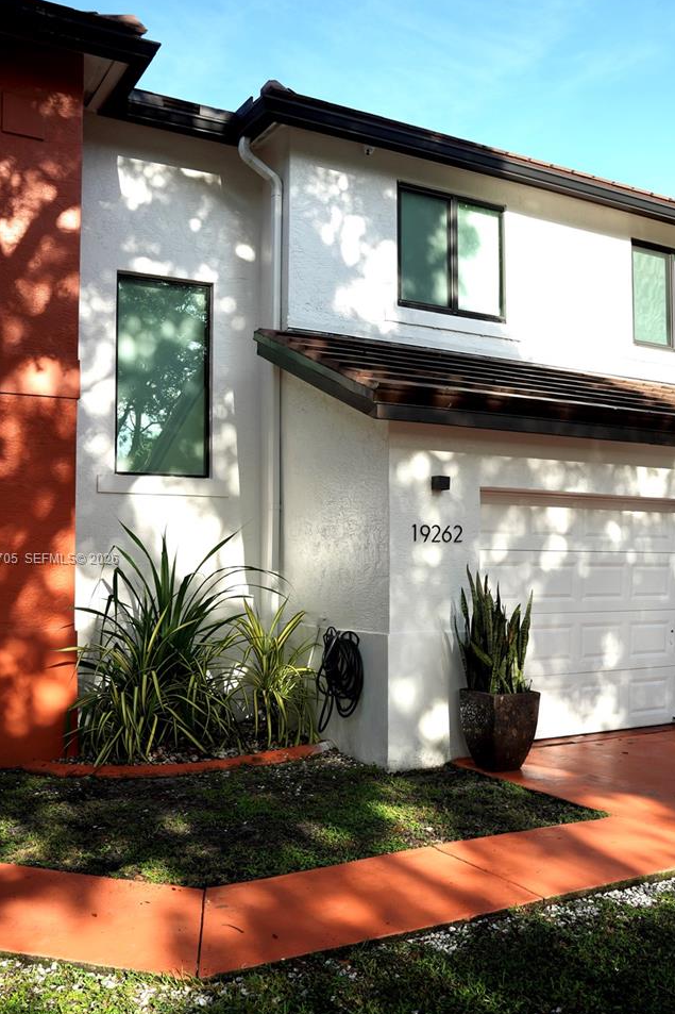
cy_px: 560
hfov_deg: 38.6
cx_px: 373
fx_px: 964
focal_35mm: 34
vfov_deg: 55.3
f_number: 4.5
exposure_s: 1/160
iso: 100
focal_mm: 27.2
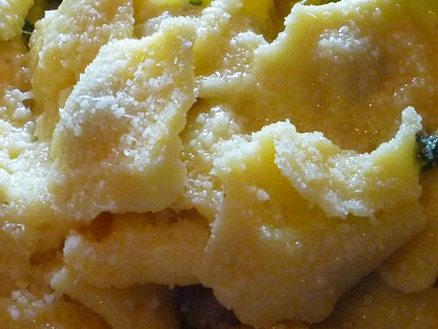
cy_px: 126
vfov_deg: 16.6
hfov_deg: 22.0
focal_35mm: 89
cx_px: 269
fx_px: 1127
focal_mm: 5.8
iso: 400
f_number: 3.5
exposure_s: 1/30
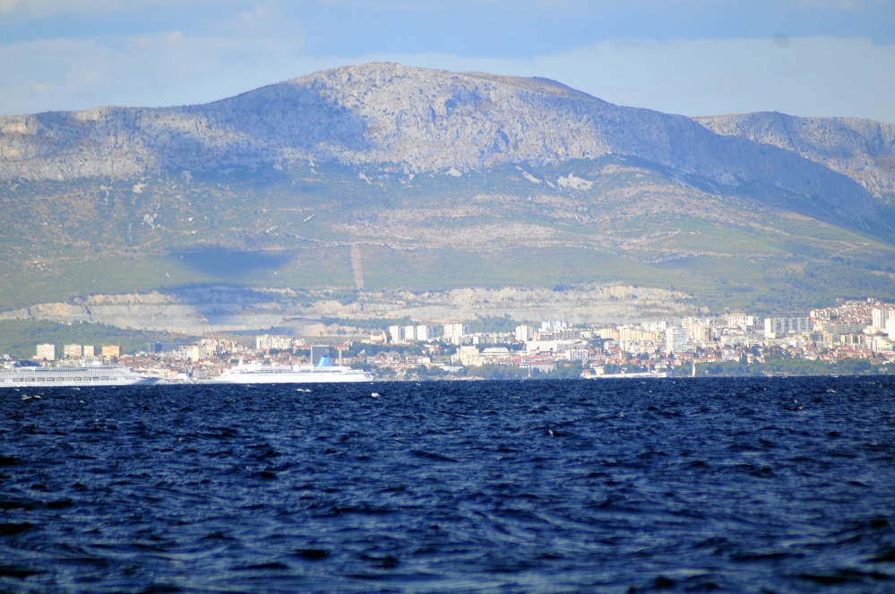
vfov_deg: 3.4
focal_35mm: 405
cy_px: 297
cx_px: 448
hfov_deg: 5.1
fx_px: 10054
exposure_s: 1/1600
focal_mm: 270
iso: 320
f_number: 5.3
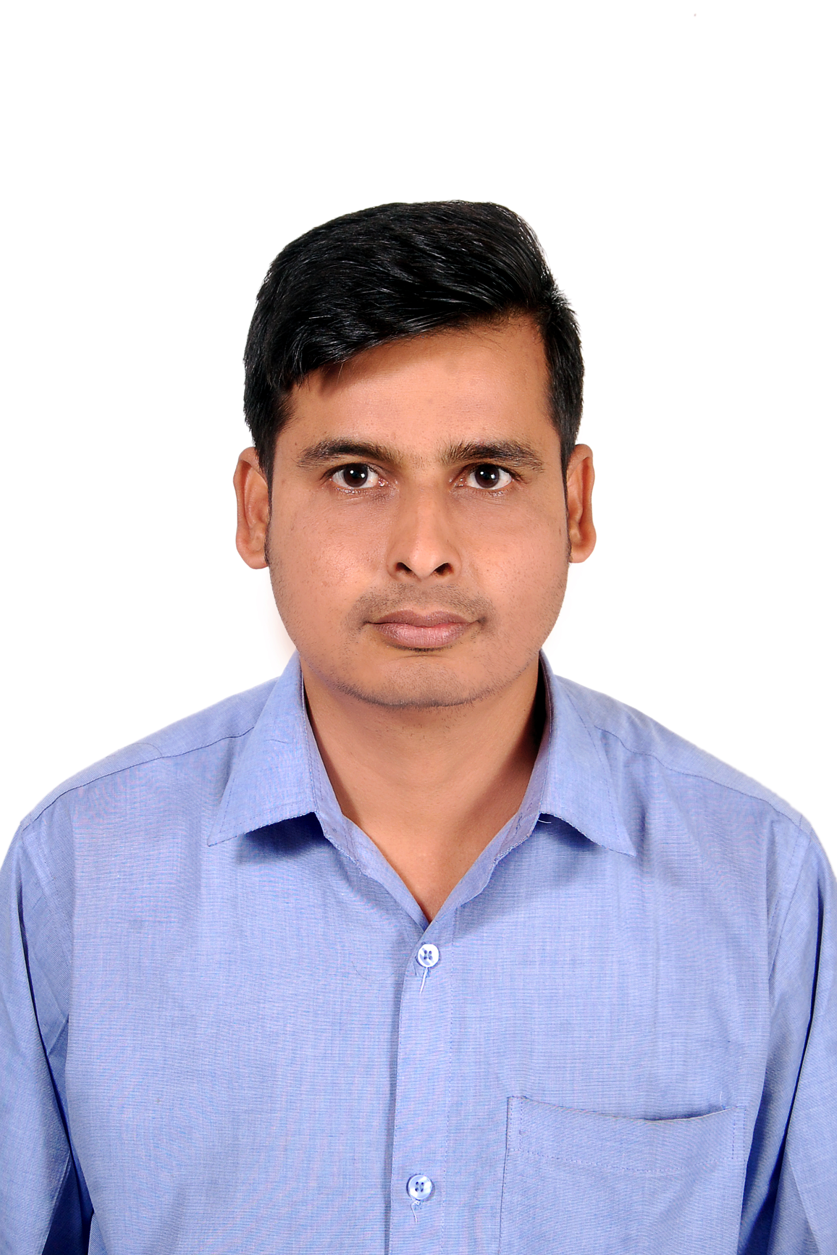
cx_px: 418
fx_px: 2197
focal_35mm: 63
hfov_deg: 21.6
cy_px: 628
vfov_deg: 31.9
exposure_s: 1/160
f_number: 10
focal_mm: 42
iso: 400
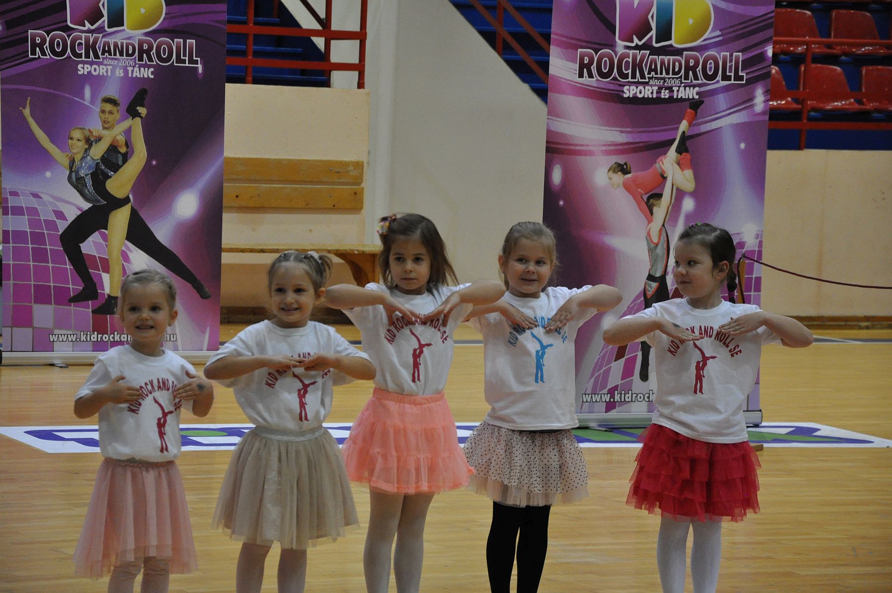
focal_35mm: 138
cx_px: 446
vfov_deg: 9.9
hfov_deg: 14.9
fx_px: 3416
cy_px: 296
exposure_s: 1/250
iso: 2000
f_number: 5.6
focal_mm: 92
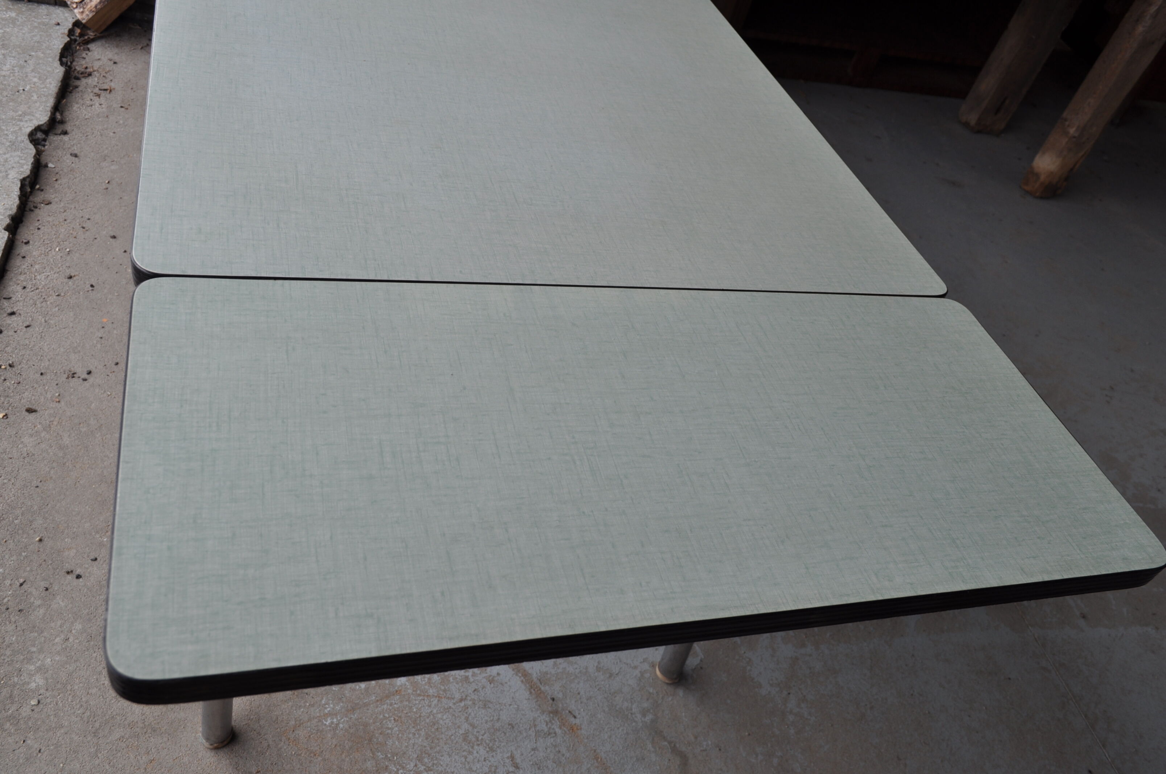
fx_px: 970
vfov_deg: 43.5
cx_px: 583
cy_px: 387
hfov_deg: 62.0
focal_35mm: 30
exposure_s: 1/200
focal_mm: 20
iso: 200
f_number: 7.1
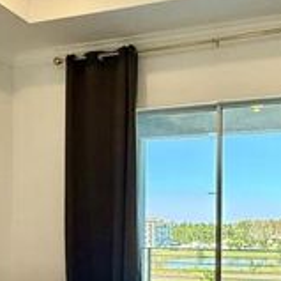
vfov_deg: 30.0
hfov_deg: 31.1
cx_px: 153
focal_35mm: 55
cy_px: 240
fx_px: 505
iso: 64
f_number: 2.2
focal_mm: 2.22
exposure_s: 1/120
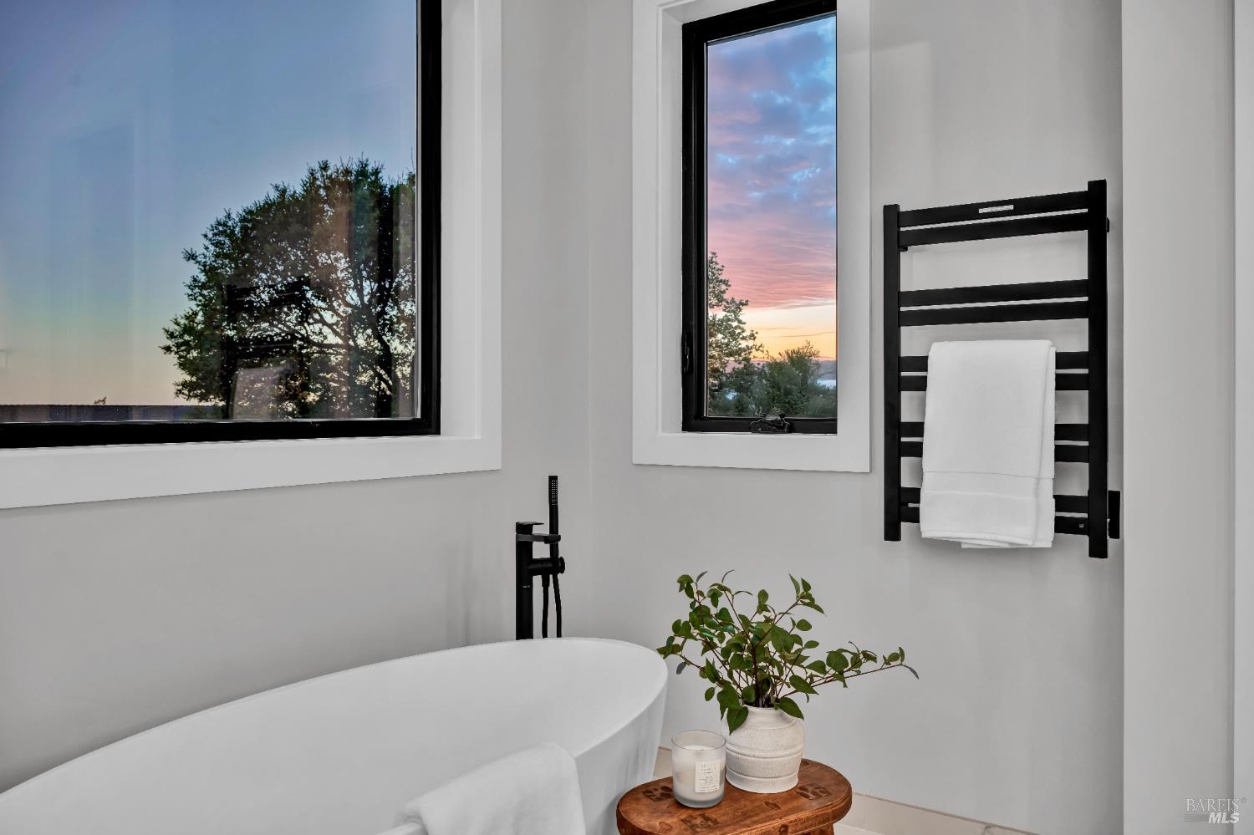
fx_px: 940
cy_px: 418
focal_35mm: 27
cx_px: 627
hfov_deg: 67.4
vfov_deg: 47.9
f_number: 7.1
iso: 160
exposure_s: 1/100
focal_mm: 27
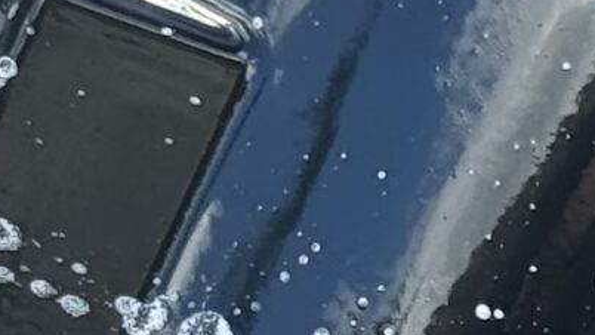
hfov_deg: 6.5
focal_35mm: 333
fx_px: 5253
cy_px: 293
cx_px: 577
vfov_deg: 3.6
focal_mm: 6.76
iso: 100
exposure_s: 1/574
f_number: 1.78
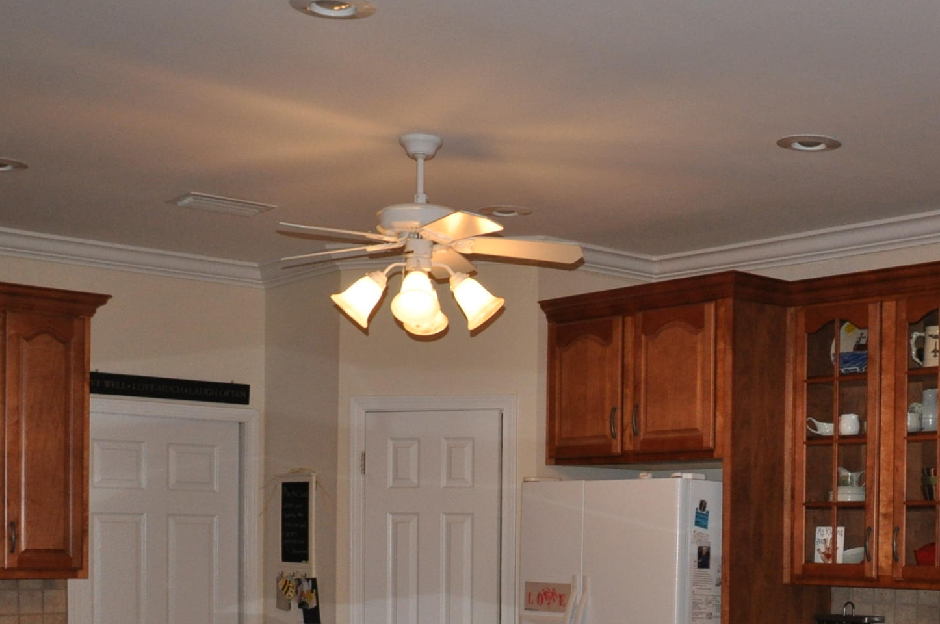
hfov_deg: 34.9
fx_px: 1460
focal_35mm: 56
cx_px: 703
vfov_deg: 23.2
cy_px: 621
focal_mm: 18
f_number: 3.5
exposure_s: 1/60
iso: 800
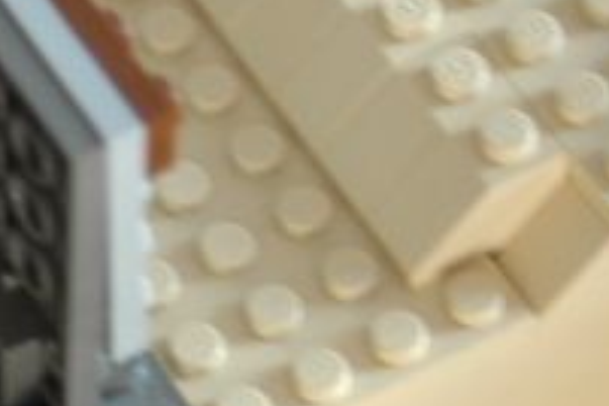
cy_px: 315
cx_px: -318
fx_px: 5007
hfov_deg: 6.9
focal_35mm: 296
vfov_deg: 4.6
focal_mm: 62
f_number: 5
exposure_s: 1/30
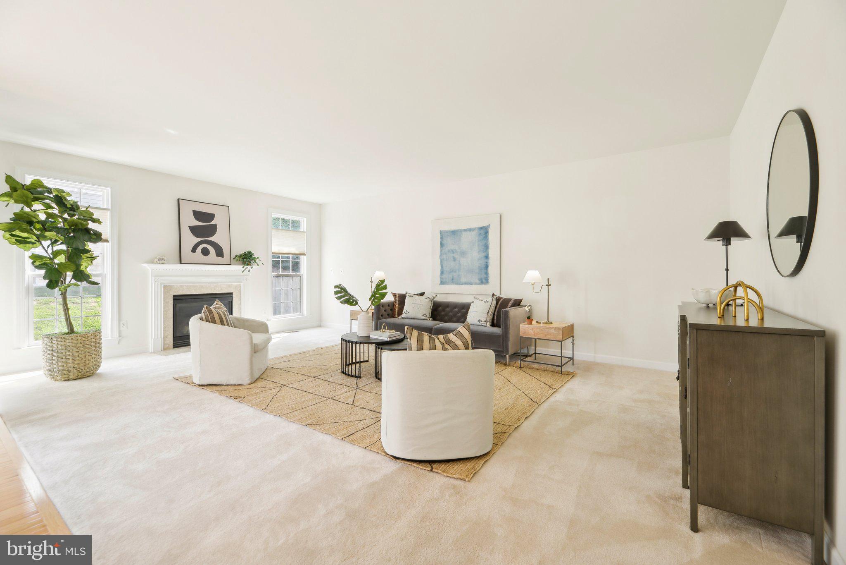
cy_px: 282
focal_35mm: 14
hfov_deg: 104.2
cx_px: 423
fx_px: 329
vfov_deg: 81.2
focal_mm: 14
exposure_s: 1/40
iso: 400
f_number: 8
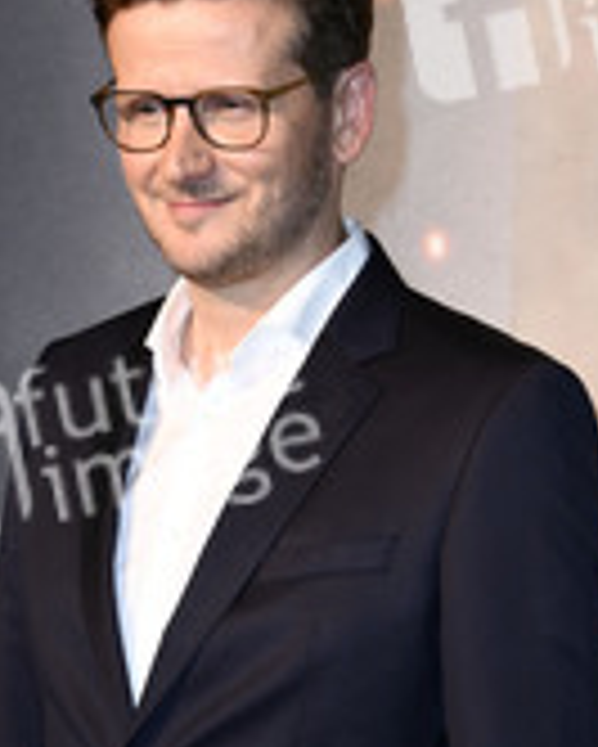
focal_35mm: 221
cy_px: 670
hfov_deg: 7.0
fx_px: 4885
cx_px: 220
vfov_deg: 8.7
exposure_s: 1/200
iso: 640
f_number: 5.6
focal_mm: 98
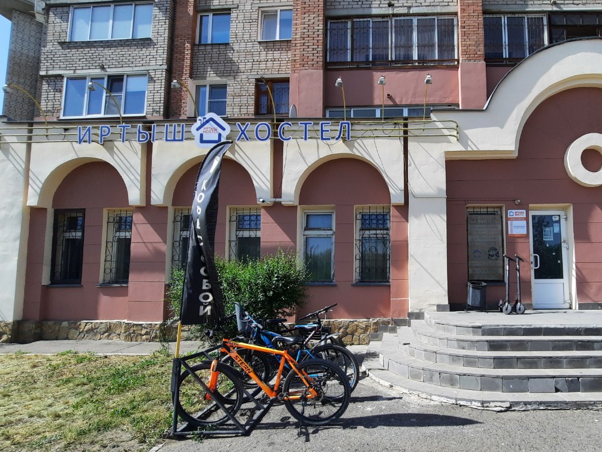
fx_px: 313
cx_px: 387
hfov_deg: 85.5
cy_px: 259
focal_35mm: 18
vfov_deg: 71.2
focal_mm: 1.74
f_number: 2.2
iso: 40
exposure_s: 1/1111
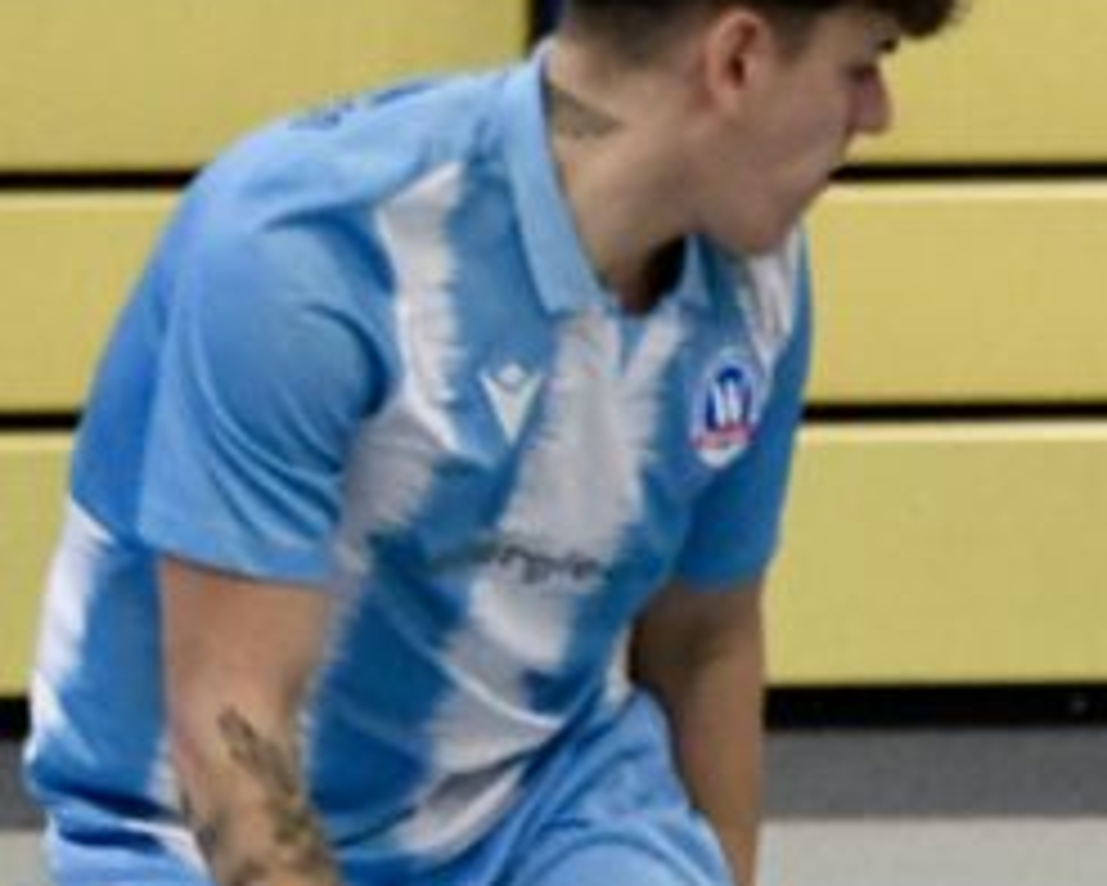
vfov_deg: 4.2
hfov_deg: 5.1
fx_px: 12160
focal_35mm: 371
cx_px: 2088
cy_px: 690
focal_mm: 95
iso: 8000
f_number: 2.8
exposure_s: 1/1600
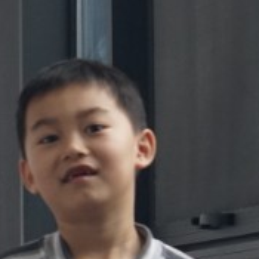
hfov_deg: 4.8
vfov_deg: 4.9
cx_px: -346
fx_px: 3022
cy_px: 310
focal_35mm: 357
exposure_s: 1/125
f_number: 5
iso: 1000
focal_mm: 46
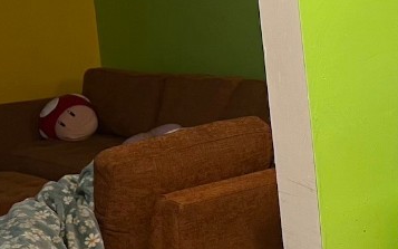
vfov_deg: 16.5
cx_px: 495
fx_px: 857
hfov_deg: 23.6
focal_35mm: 79
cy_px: 152
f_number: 1.5
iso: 200
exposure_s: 1/60
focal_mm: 5.7
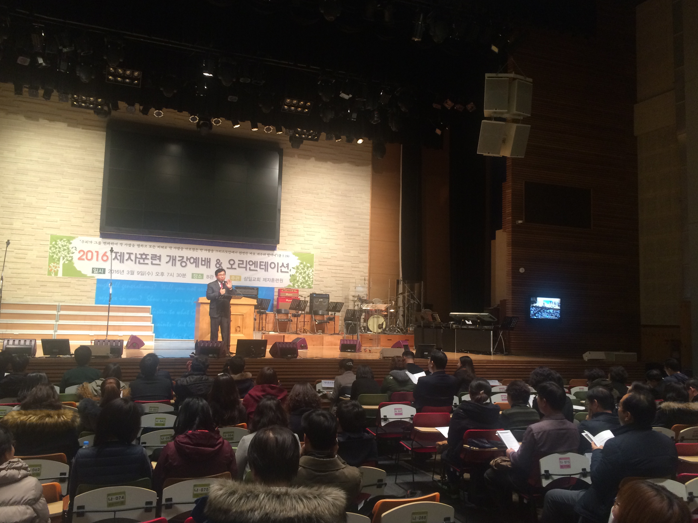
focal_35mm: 30
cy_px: 256
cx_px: 344
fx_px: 605
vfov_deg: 46.8
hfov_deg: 60.0
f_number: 2.2
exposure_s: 1/30
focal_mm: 4.15
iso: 125
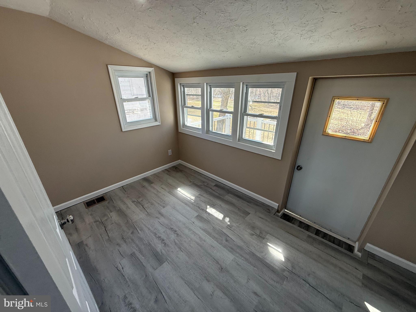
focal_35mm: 14
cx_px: 208
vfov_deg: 85.7
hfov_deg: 102.1
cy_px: 156
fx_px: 168
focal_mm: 2.22
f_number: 2.2
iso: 64
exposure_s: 1/126
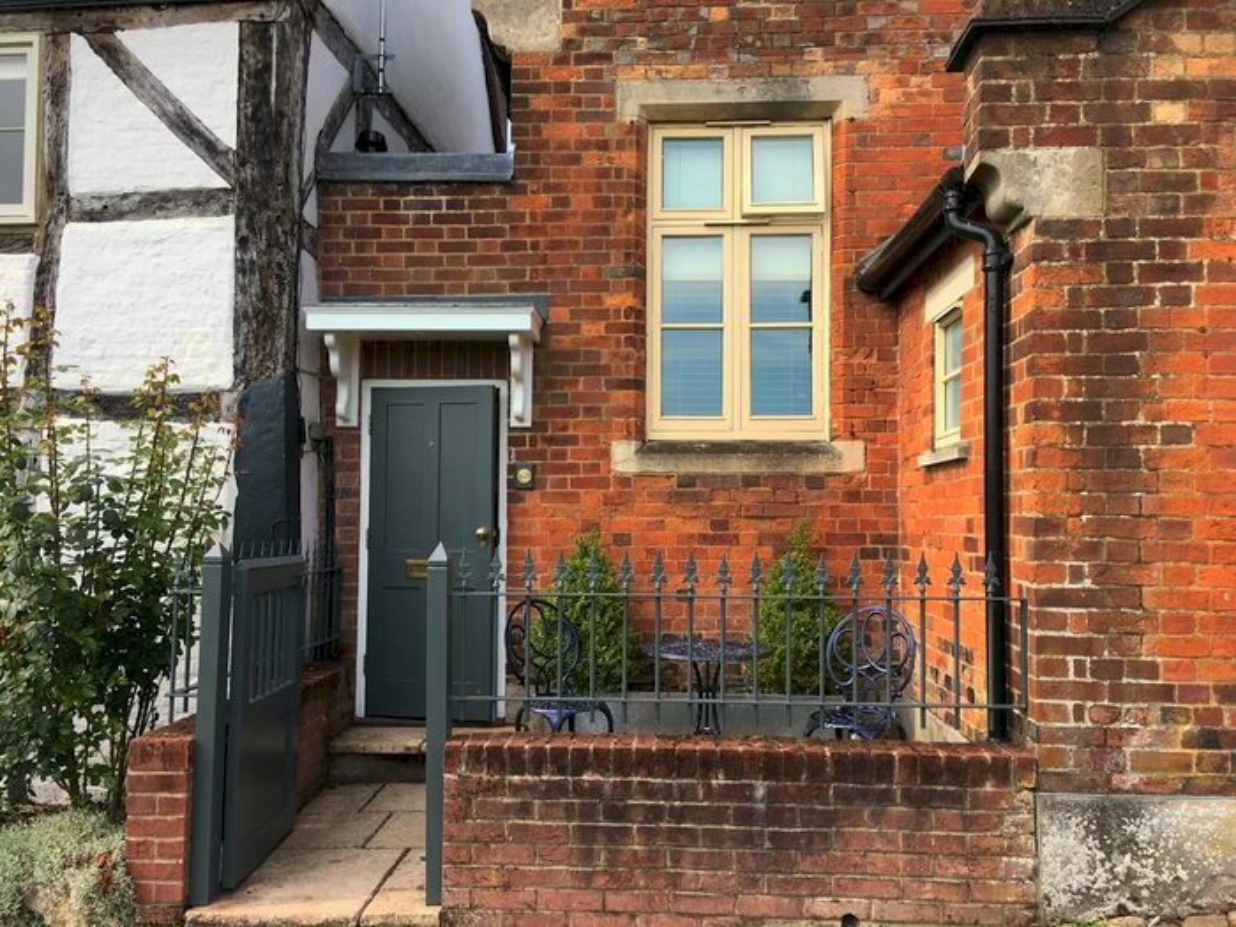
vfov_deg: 48.2
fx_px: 1035
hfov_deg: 61.7
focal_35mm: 29
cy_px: 464
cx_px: 618
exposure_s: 1/591
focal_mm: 4.15
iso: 25
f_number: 2.2
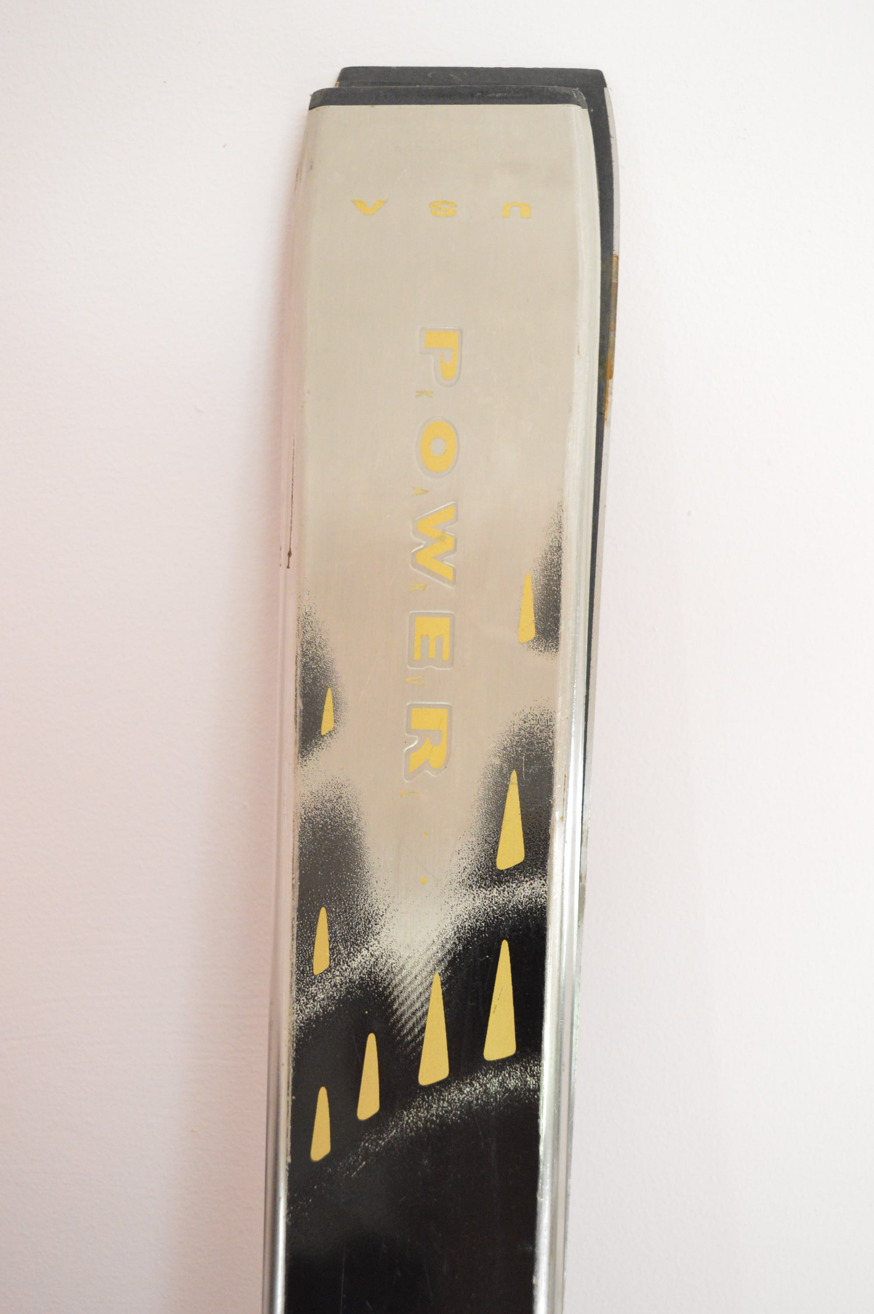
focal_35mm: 39
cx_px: 437
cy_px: 657
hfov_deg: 34.1
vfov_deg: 49.6
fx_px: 1423
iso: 3200
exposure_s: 1/60
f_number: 5
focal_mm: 26
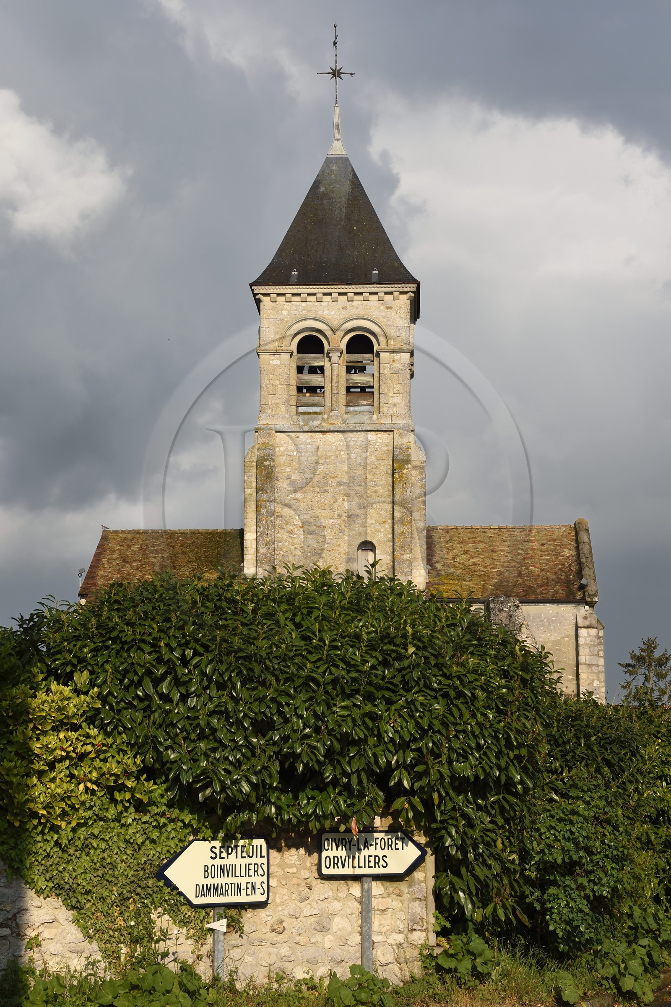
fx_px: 1957
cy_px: 504
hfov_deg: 19.5
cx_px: 336
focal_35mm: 70
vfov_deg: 28.8
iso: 200
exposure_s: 1/250
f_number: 14
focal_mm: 70
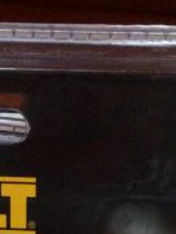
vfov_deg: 9.9
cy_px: 605
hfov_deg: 8.8
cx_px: 149
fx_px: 1146
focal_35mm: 169
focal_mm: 4.15
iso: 320
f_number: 2.2
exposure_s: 1/30
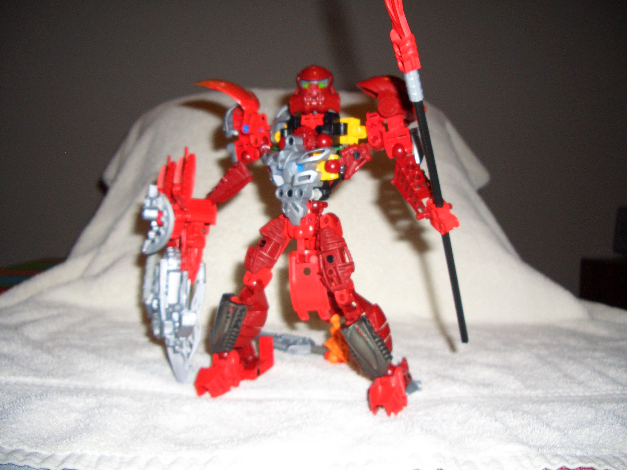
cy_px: 235
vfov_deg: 40.7
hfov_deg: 52.6
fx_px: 634
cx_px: 314
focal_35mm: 35
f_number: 2.6
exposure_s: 1/60
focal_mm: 5.8
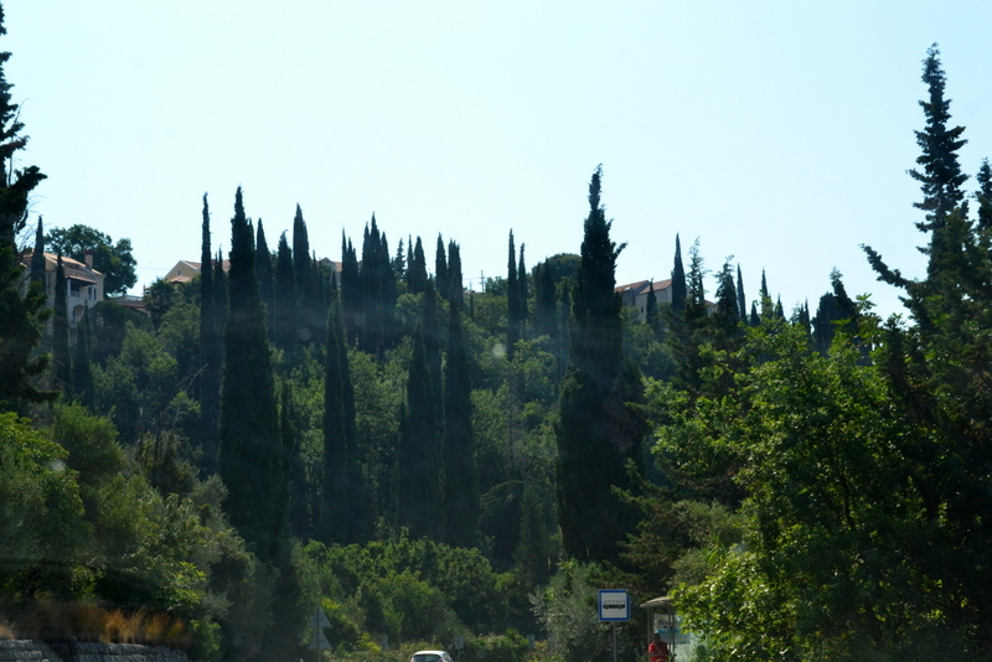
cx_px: 496
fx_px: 1737
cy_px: 331
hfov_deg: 31.9
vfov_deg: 21.6
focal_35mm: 63
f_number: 11
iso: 400
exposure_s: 1/400
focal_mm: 42
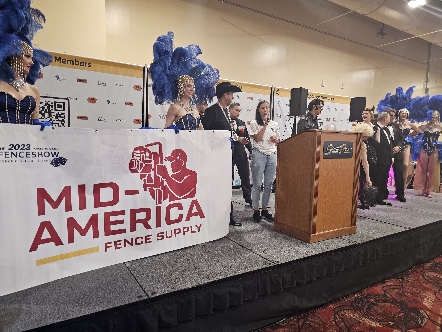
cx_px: 221
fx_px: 294
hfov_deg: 73.9
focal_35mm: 23
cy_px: 166
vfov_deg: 58.9
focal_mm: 6.3
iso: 200
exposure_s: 1/58
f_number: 1.7
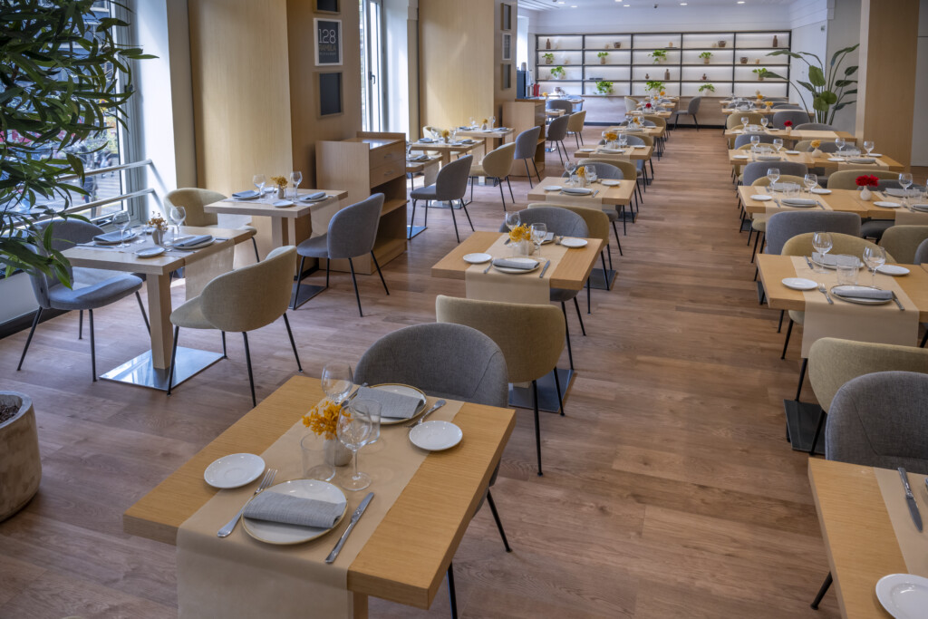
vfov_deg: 53.1
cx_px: 464
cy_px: 310
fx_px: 619
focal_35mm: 24
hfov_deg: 73.7
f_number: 8
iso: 400
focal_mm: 24
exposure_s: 1/6
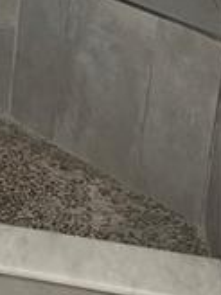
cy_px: -94
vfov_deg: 15.4
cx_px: -287
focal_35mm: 122
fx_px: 1039
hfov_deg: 10.6
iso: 80
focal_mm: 5.1
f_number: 1.6
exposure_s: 1/60
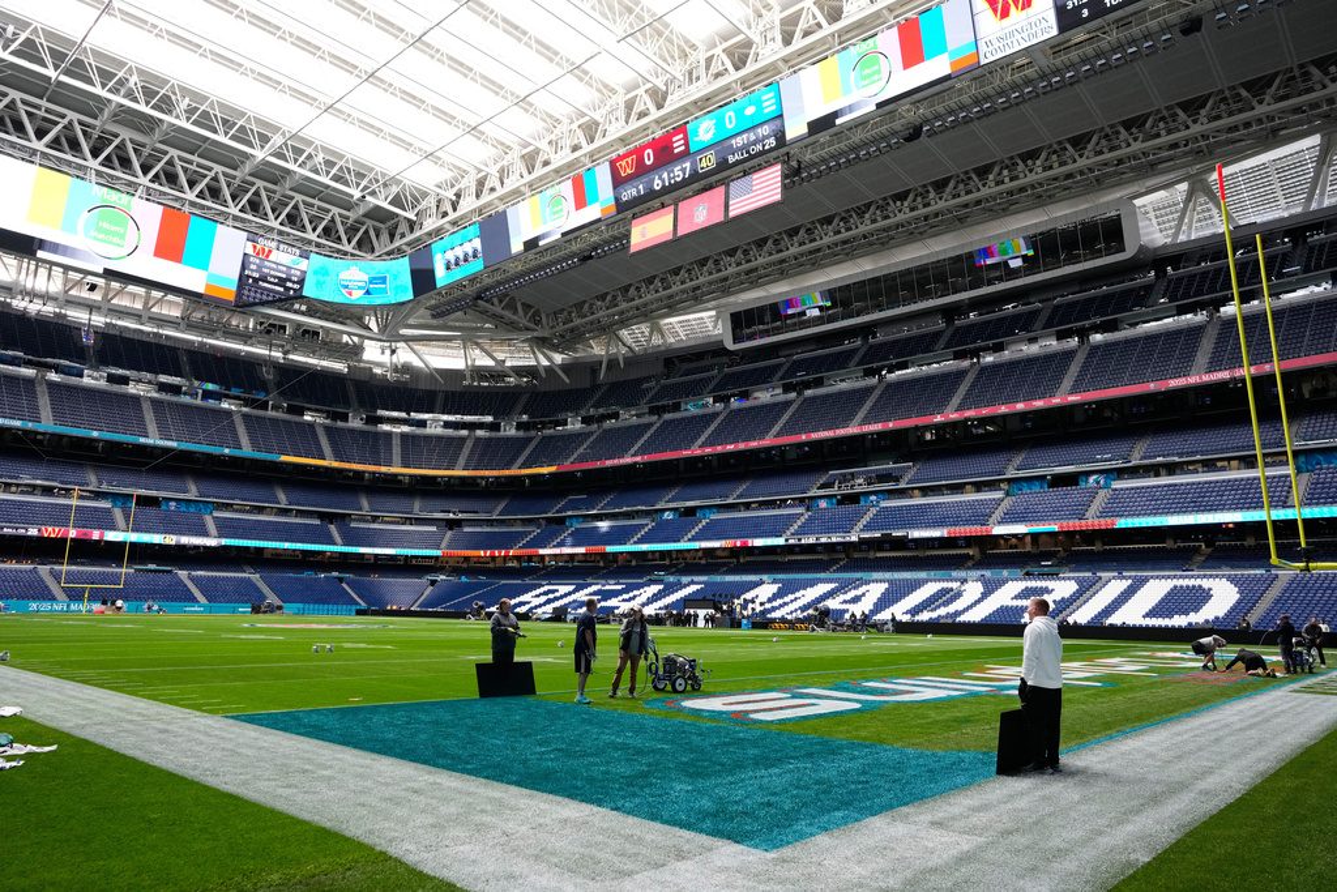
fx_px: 891
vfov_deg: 53.1
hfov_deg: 73.7
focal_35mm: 24
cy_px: 446
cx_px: 668
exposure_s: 1/640
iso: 2500
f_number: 4
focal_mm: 24
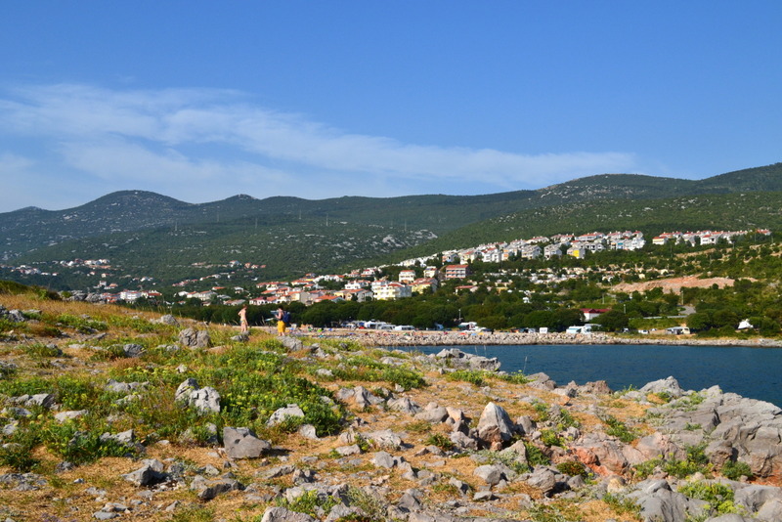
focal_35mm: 36
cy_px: 261
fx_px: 782
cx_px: 391
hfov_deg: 53.1
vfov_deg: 36.9
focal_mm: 24
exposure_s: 1/500
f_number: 11
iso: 400
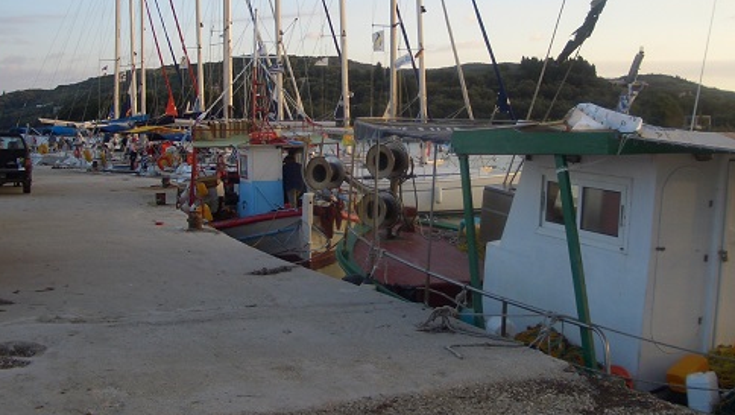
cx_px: 381
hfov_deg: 40.6
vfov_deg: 23.5
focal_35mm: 51
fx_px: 995
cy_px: 143
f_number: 2.6
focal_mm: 5.8
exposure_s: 1/250
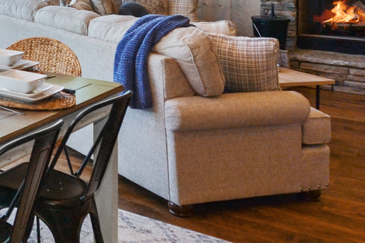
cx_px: -171
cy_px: -63
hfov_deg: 26.2
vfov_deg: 21.5
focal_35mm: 58
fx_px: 585
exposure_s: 1/125
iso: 280
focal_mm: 11
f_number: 5.6
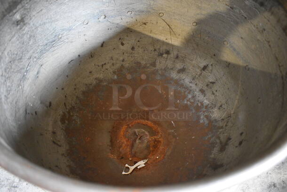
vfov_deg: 48.0
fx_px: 215
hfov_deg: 67.3
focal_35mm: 27
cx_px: 144
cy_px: 96
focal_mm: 18
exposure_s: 1/25
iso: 3200
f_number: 3.5
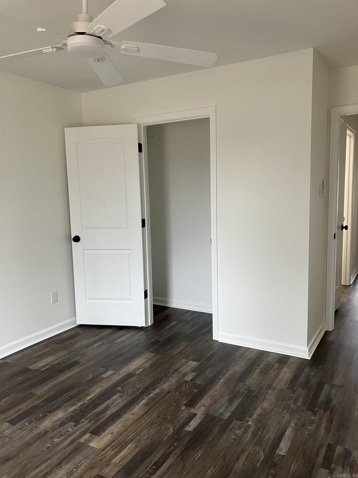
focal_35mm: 28
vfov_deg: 63.4
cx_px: 179
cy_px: 239
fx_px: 386
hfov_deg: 49.7
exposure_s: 1/60
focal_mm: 3.99
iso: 100
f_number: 1.8
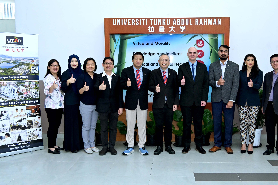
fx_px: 288
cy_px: 89
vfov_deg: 35.6
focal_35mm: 37
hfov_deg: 51.2
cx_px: 166
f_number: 5
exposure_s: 1/125
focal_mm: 19.5
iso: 1000
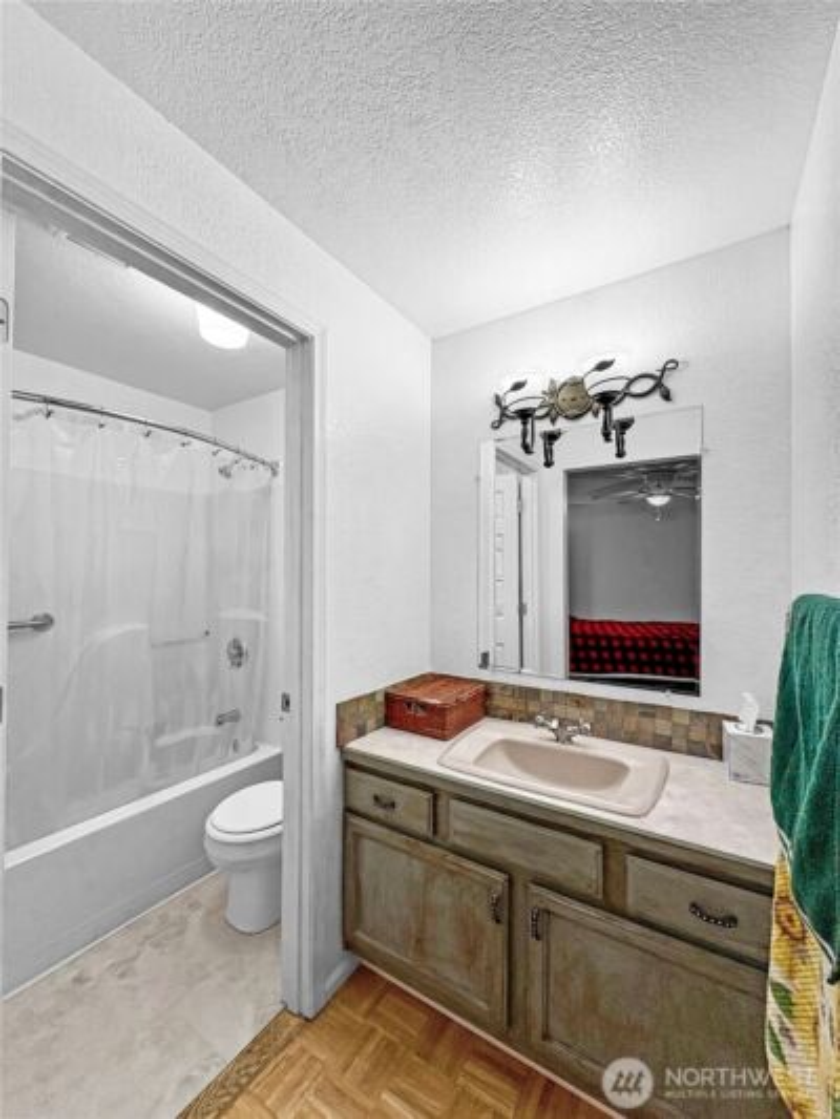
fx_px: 453
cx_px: 420
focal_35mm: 14
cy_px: 560
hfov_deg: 85.7
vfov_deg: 102.1
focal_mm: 2.22
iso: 80
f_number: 2.2
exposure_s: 1/120
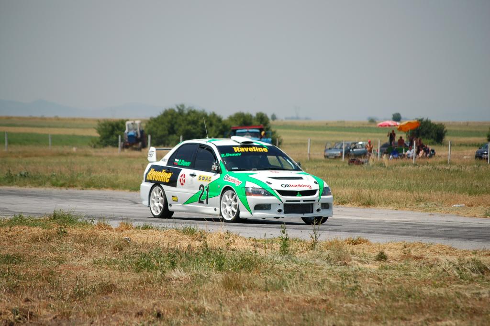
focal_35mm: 202
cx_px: 245
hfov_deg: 10.2
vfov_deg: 6.8
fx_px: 2754
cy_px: 163
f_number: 5
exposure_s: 1/1250
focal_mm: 135
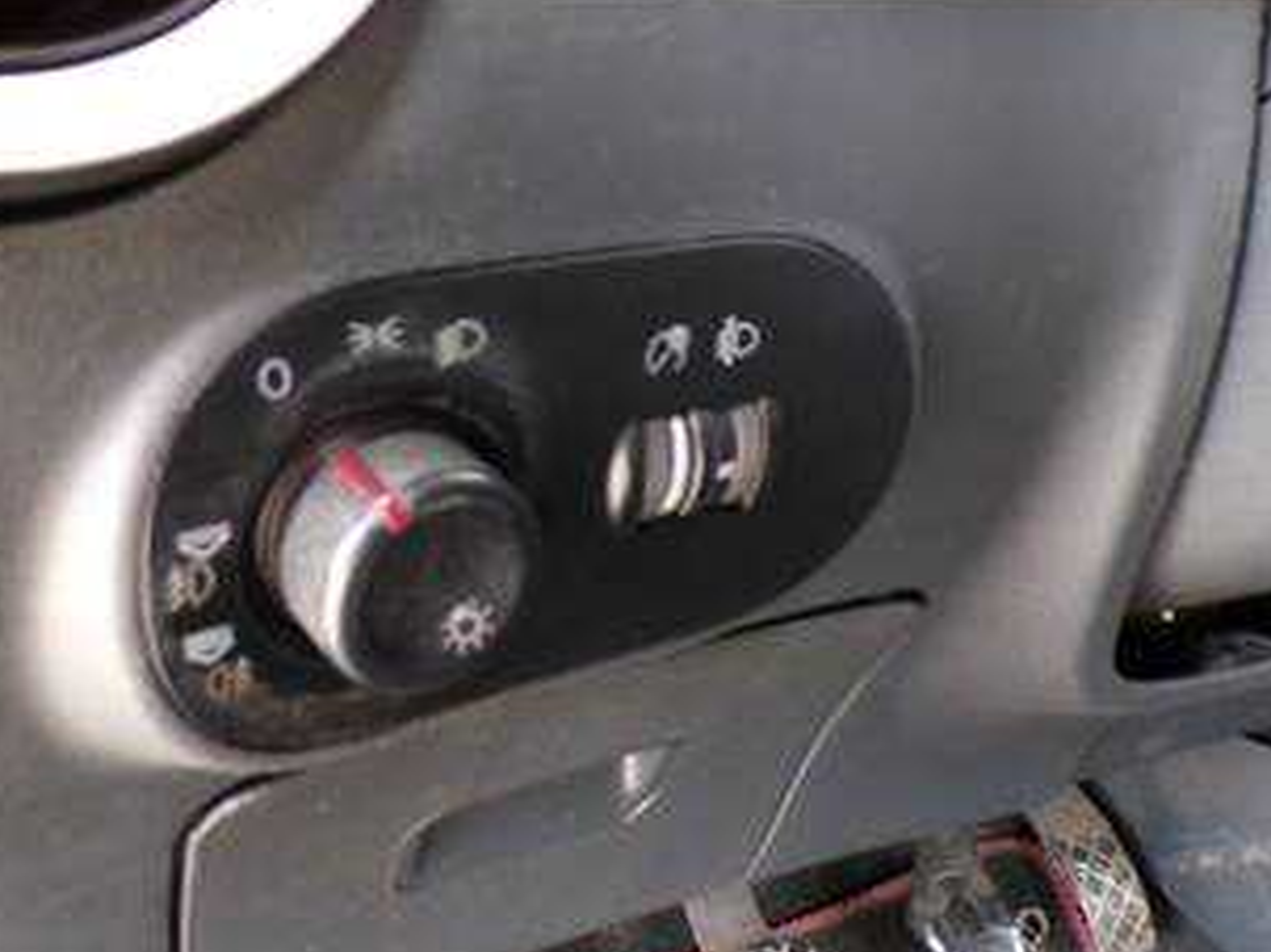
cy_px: 533
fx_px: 1395
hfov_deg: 48.9
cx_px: 575
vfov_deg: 37.6
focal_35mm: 38
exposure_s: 1/17
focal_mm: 4.3
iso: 260
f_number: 3
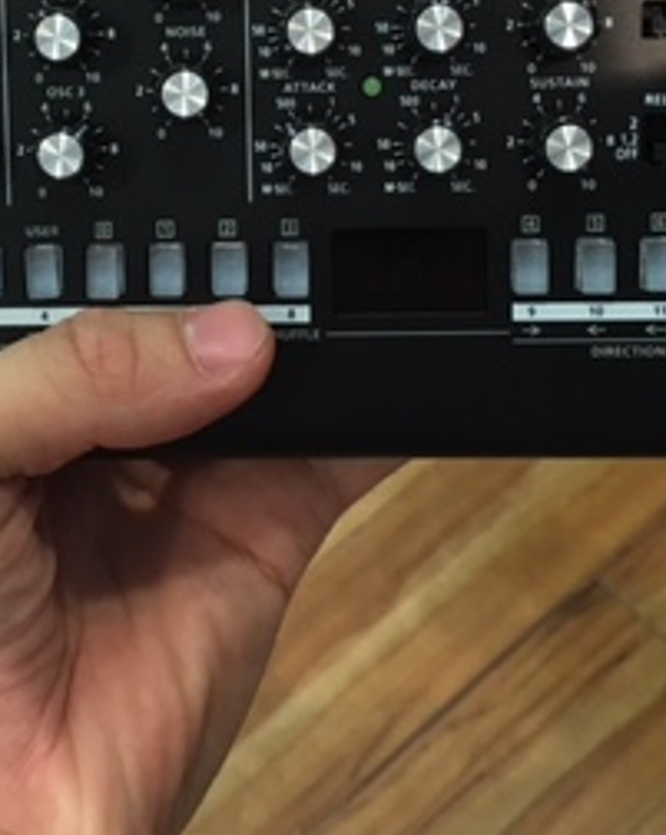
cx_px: 152
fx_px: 1777
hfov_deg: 21.0
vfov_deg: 25.8
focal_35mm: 72
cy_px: 129
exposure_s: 1/30
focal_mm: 4.15
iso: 80
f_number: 2.2
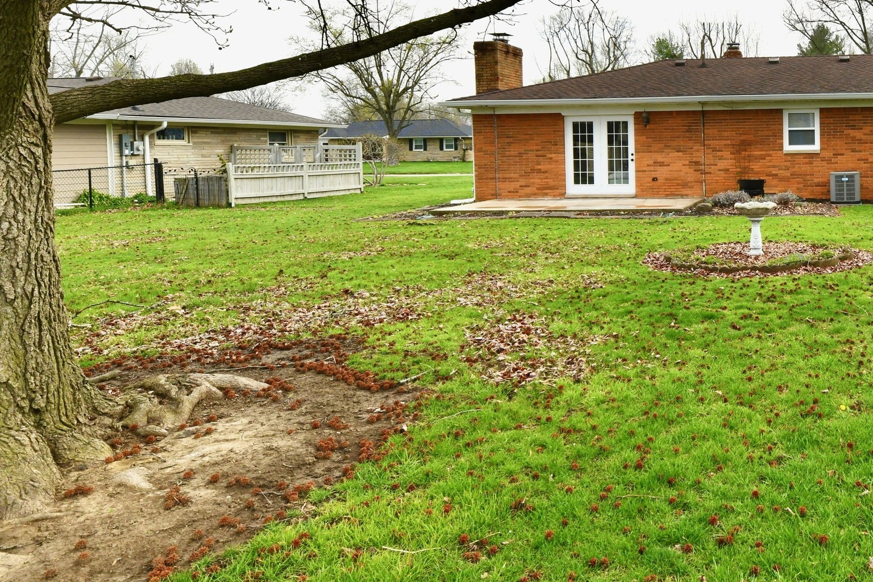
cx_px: 770
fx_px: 679
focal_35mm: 28
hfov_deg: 57.2
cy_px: 168
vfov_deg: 45.3
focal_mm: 14
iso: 640
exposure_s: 1/400
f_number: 10
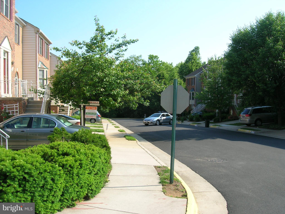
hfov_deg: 54.0
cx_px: 142
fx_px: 280
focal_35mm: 34
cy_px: 107
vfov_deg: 41.8
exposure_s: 1/190
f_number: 4.9
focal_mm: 5.7
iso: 50
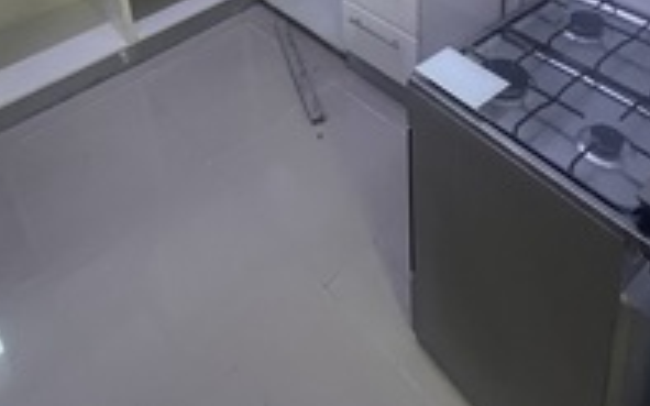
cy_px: -140
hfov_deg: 59.4
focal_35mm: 32
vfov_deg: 30.0
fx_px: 567
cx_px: 279
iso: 640
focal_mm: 1.57
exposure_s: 1/50
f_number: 1.8
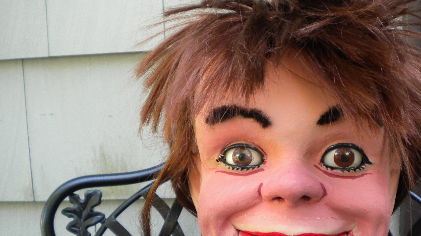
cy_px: 154
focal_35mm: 46
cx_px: 245
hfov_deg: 44.4
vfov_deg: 25.8
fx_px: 513
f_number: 3.1
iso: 166
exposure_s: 1/50.7
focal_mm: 6.3
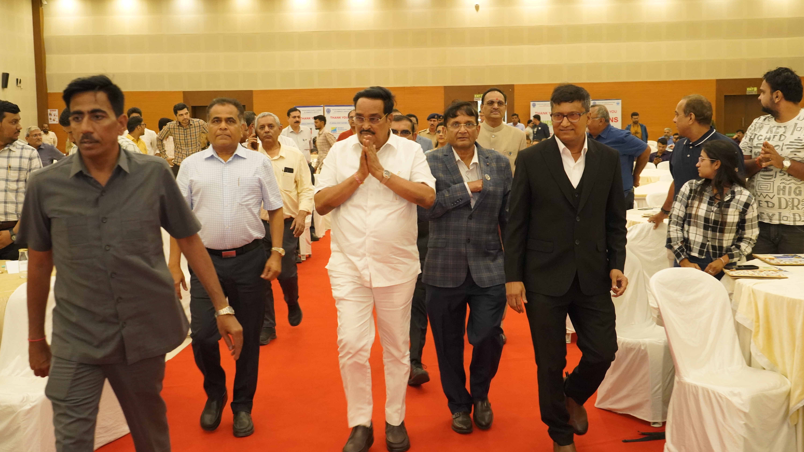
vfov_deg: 29.7
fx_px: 853
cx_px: 401
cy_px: 198
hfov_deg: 50.5
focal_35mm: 40
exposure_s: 1/160
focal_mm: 38
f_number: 5.6
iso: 10000
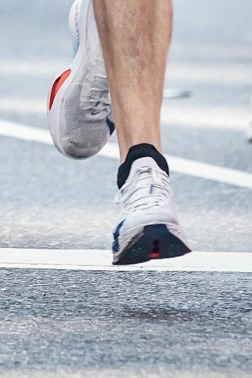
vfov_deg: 1.9
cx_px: 4
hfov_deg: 1.3
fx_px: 11360
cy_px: -242
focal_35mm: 1082
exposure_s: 1/1000
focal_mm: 173
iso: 1250
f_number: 4
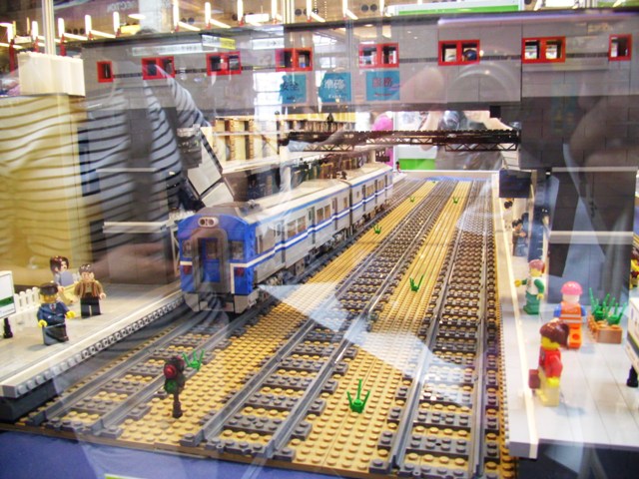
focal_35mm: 32
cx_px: 320
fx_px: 591
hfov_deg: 56.8
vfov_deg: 44.2
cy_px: 240
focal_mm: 5.7
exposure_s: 1/10
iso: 160
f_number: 2.9
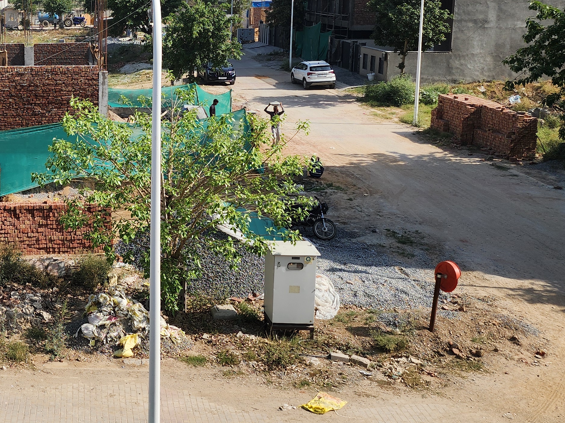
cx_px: -5
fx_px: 800
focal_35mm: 49
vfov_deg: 29.3
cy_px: 115
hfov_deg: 35.1
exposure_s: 1/1076
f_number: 1.8
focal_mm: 6.4
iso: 12
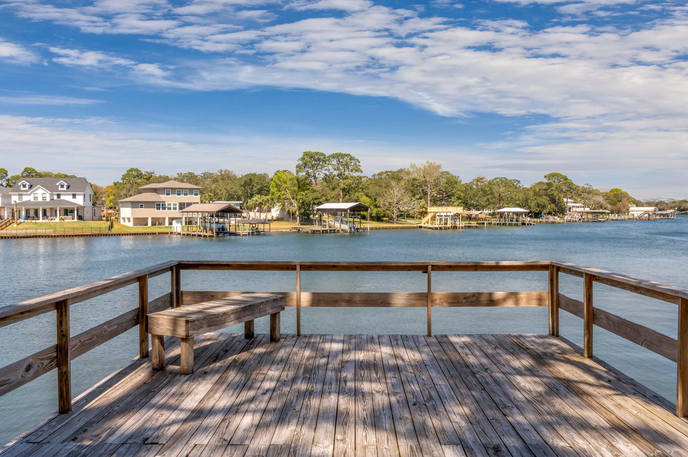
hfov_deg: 62.0
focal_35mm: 30
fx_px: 573
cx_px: 344
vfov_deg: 43.5
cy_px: 228
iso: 400
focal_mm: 30
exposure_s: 1/200
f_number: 22
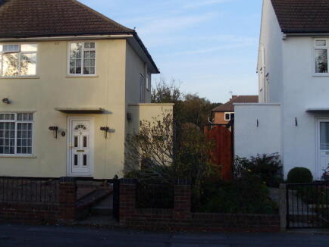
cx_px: 141
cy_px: 94
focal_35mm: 51
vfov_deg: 28.5
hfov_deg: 37.4
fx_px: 485
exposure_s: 1/125
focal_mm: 6.3
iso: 80
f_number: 7.7
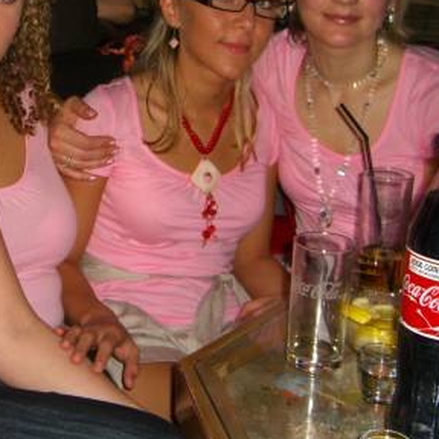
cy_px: 105
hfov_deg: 24.1
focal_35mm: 70
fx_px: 1004
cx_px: 58
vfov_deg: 24.4
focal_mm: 7.9
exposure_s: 1/60
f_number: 2.8
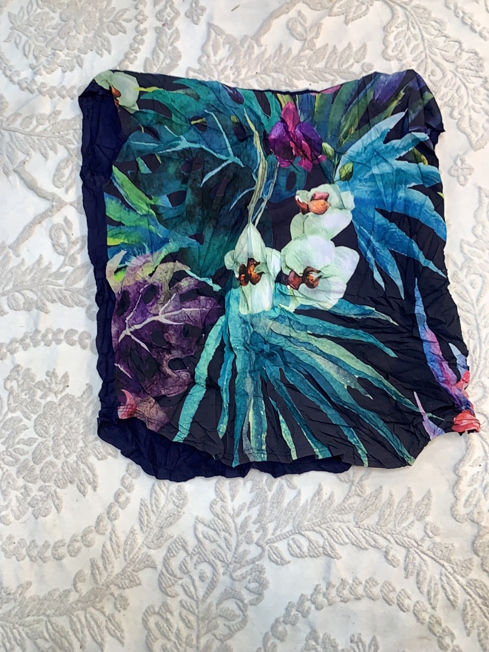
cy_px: 326
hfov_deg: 53.1
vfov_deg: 67.3
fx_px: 490
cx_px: 244
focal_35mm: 26
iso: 50
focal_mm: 4.25
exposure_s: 1/100
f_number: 1.8
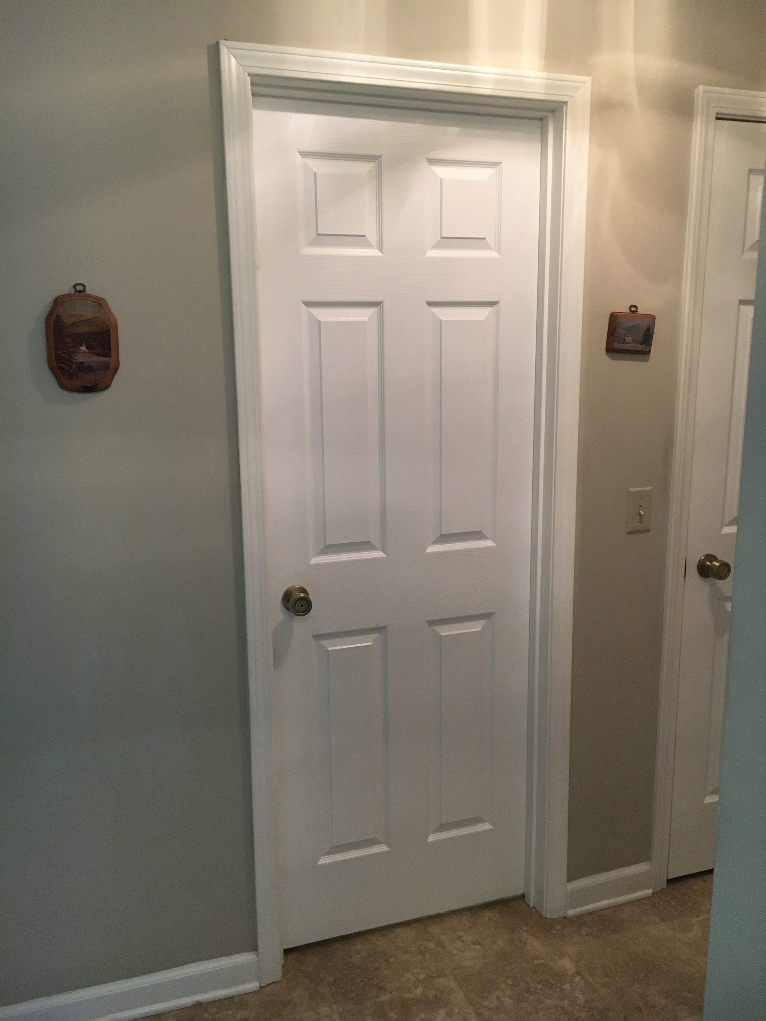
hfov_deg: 48.2
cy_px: 510
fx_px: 856
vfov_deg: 61.7
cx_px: 383
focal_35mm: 29
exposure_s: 1/30
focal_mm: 4.15
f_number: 2.2
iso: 160
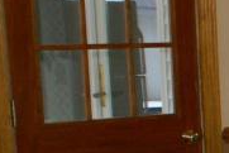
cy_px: 195
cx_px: 690
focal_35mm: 171
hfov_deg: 9.4
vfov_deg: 8.0
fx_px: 1089
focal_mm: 18
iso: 400
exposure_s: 1/60
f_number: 5.6
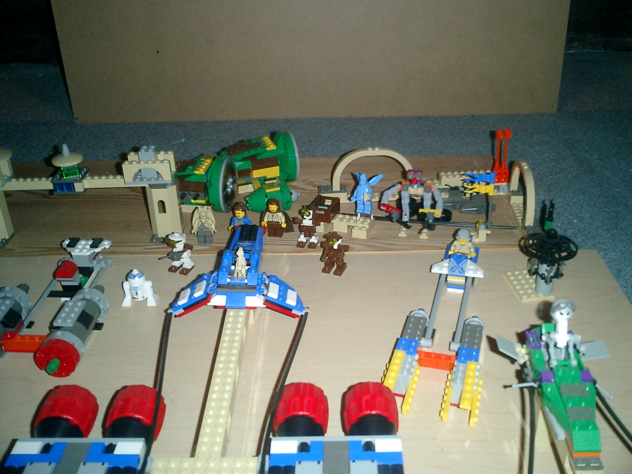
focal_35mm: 36
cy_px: 237
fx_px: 657
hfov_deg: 51.4
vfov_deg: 39.7
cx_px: 316
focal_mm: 7.5
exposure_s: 1/30
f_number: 3.2
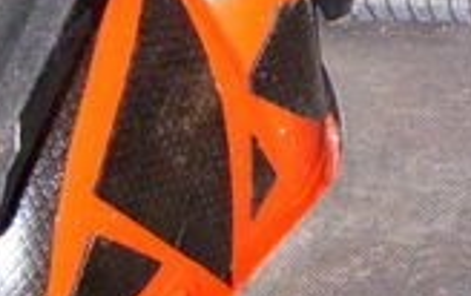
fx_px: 2018
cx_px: 761
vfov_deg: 8.0
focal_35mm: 157
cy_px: -285
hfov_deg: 12.5
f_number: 2.8
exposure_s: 1/30
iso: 400
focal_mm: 6.3
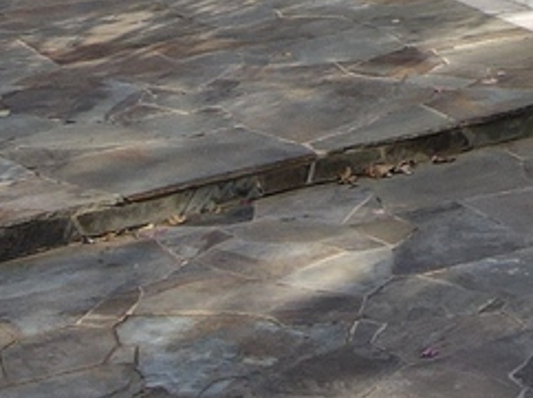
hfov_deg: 13.0
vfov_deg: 9.2
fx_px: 2200
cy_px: -574
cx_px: 828
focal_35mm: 143
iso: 100
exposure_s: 1/350
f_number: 2.8
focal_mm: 4.5
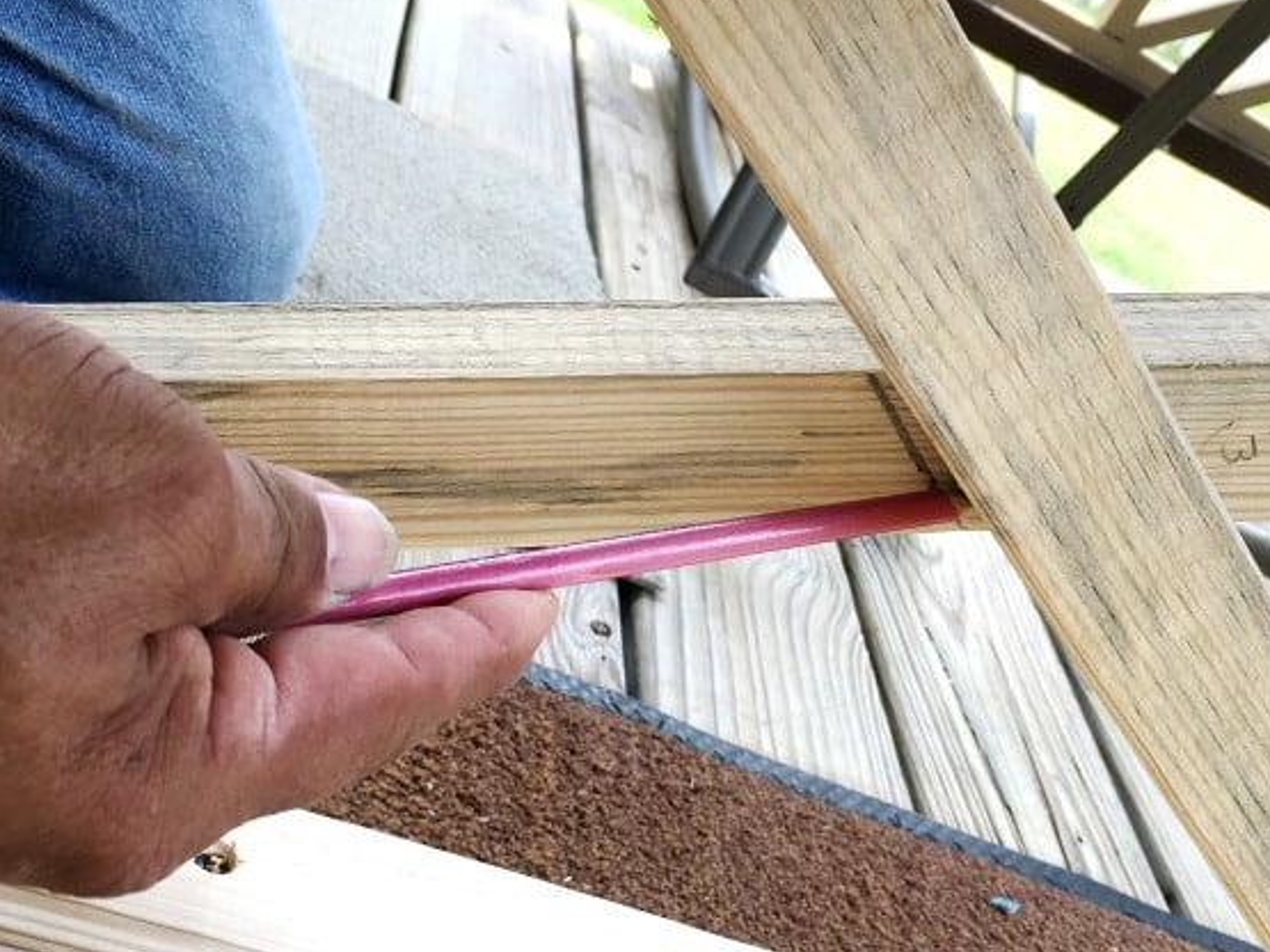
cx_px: 700
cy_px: 518
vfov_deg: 30.9
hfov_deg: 40.4
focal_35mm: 47
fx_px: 1724
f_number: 2.2
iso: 25
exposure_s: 1/215
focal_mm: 4.15
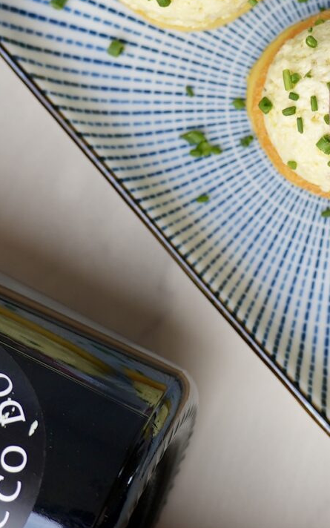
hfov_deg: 8.4
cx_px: 366
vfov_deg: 13.5
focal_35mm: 154
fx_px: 2216
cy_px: 112
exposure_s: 1/125
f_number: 2.8
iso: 100
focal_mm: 28
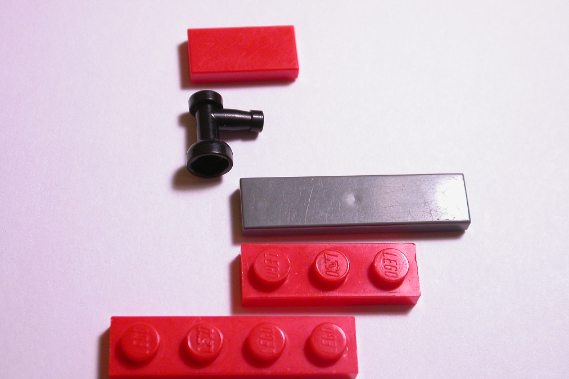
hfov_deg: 25.4
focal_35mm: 80
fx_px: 1265
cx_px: 284
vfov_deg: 17.1
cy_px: 187
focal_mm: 15.7
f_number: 3.4
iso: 100
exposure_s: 1/26.2
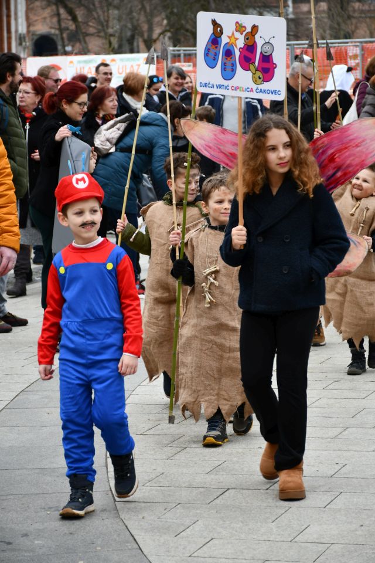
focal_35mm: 135
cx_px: 188
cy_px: 282
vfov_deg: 15.2
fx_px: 2109
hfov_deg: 10.2
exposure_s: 1/250
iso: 220
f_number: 5.6
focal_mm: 90
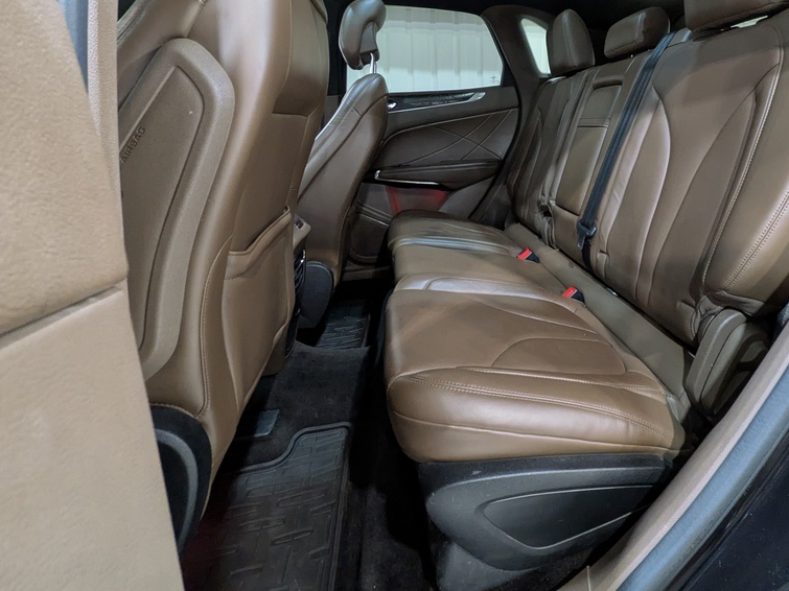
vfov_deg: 66.7
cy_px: 195
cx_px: 482
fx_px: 433
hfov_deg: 83.4
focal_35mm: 19
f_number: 2.2
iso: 388
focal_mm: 1.83
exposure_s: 1/33.3
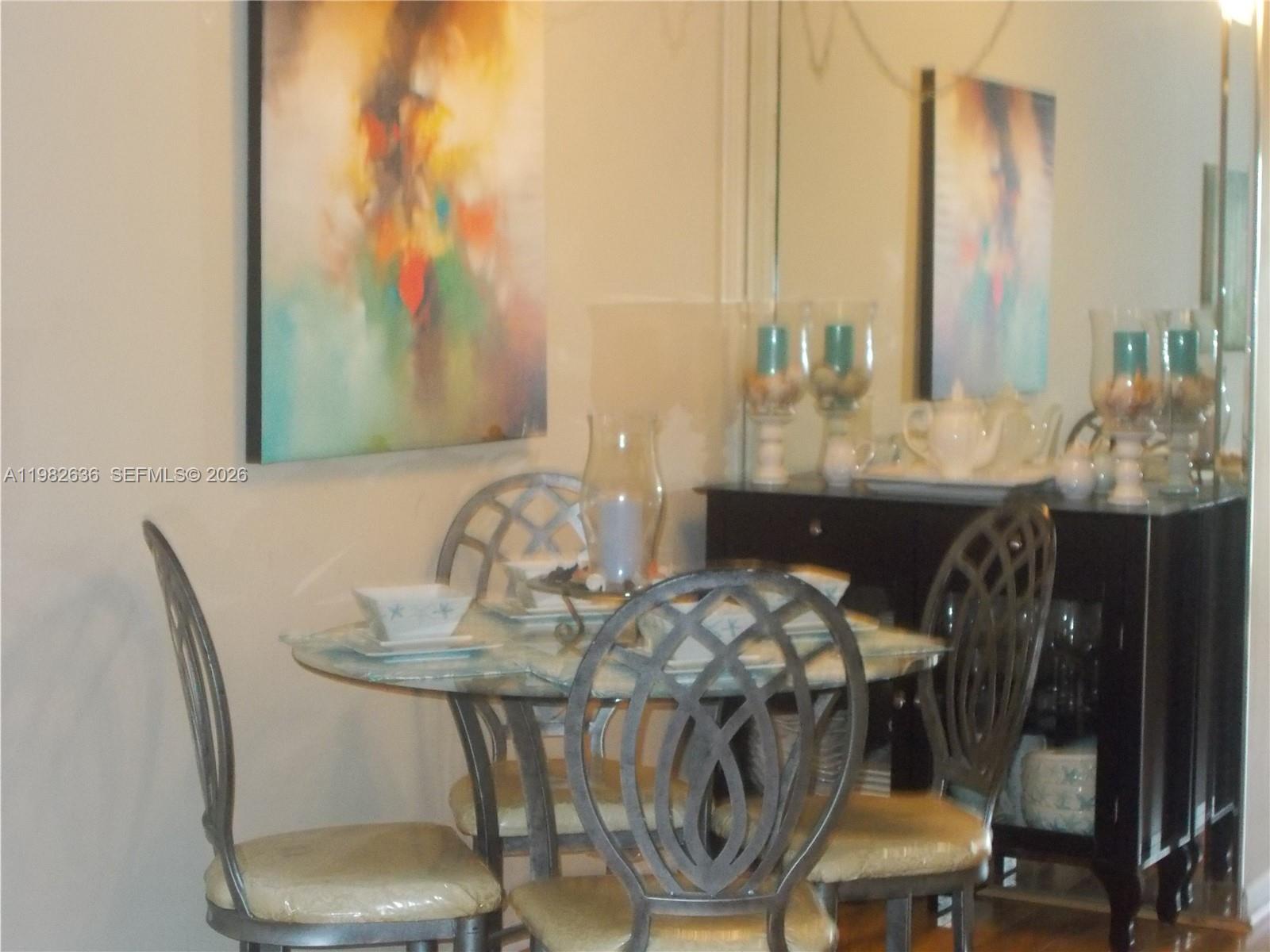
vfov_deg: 22.3
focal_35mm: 66
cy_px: 476
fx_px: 2421
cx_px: 635
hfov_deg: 29.4
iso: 720
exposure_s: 1/60
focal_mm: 11.8
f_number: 5.3
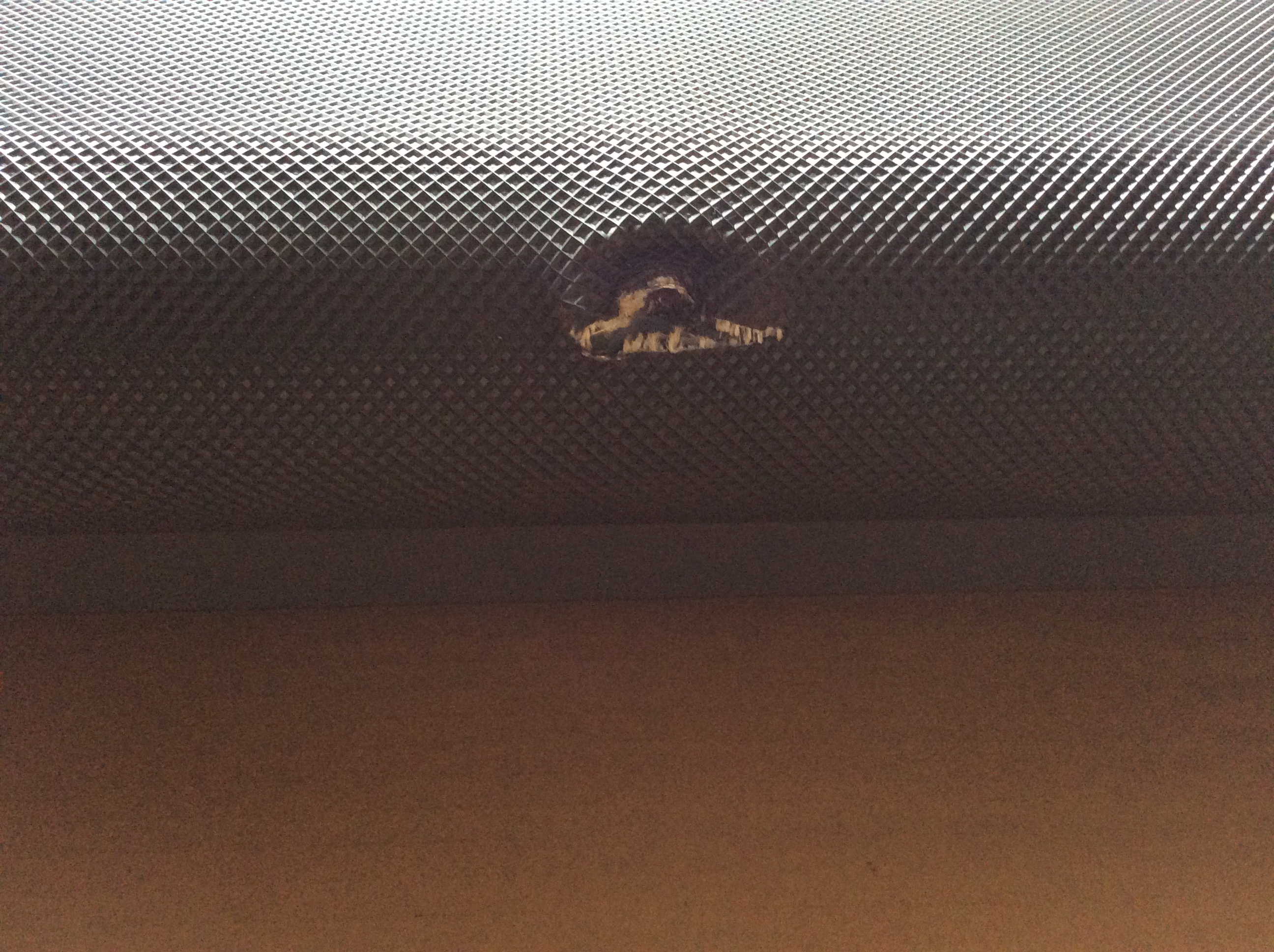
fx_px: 1176
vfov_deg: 44.1
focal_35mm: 32
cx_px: 637
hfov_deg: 56.9
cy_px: 476
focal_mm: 3.3
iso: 200
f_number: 2.4
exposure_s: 1/24
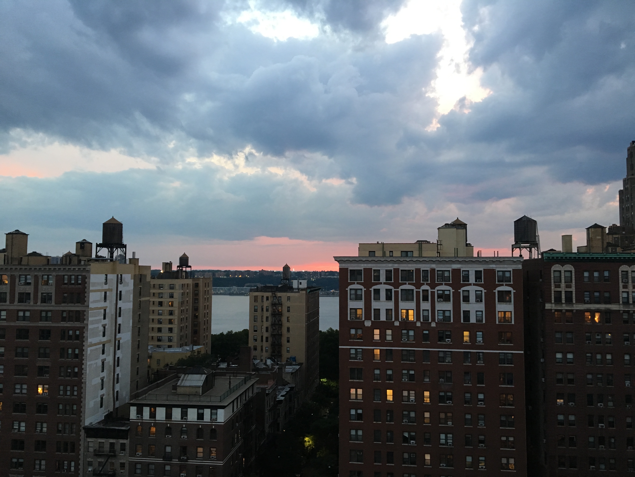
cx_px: 318
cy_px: 238
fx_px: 532
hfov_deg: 61.7
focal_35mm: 29
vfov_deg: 48.2
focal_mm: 4.15
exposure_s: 1/30
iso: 100
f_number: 2.2
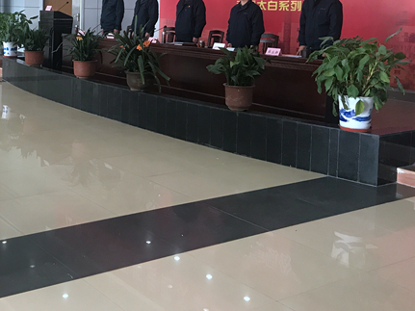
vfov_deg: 27.3
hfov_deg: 36.1
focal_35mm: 52
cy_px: 48
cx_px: 108
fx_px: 623
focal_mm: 3.99
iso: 50
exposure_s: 1/17
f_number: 1.8
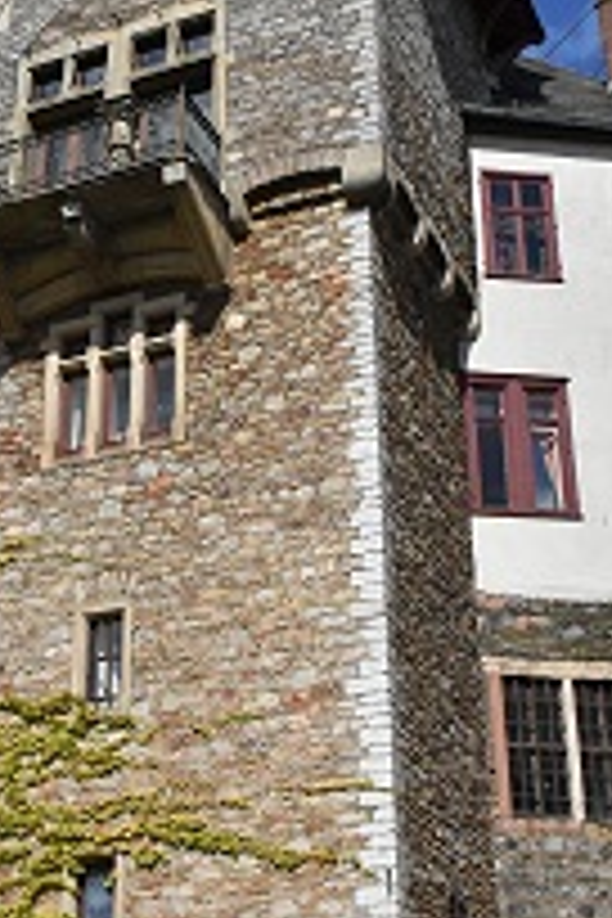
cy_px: 371
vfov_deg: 30.9
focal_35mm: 65
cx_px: 173
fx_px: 1657
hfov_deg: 20.8
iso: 2000
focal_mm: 20
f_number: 11
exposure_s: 1/8000
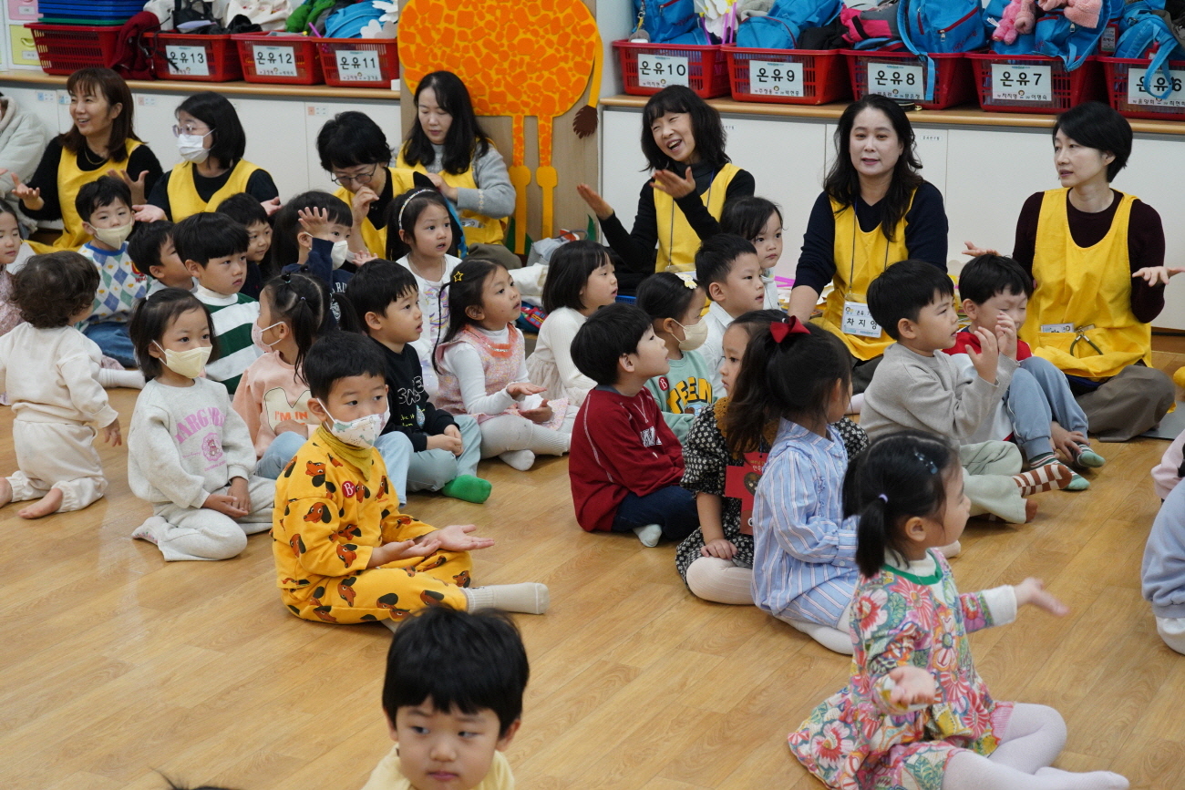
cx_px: 592
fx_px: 1975
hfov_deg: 33.4
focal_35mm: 60
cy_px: 395
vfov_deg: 22.6
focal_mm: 60
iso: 2500
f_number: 5.6
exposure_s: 1/125
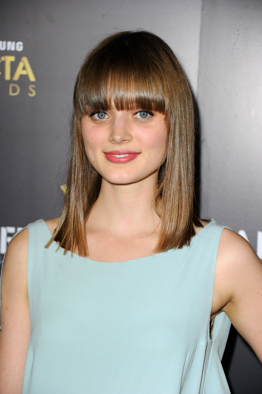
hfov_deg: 12.2
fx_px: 1223
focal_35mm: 112
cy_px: 197
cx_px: 131
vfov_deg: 18.3
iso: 1000
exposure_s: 1/200
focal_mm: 112
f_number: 6.3
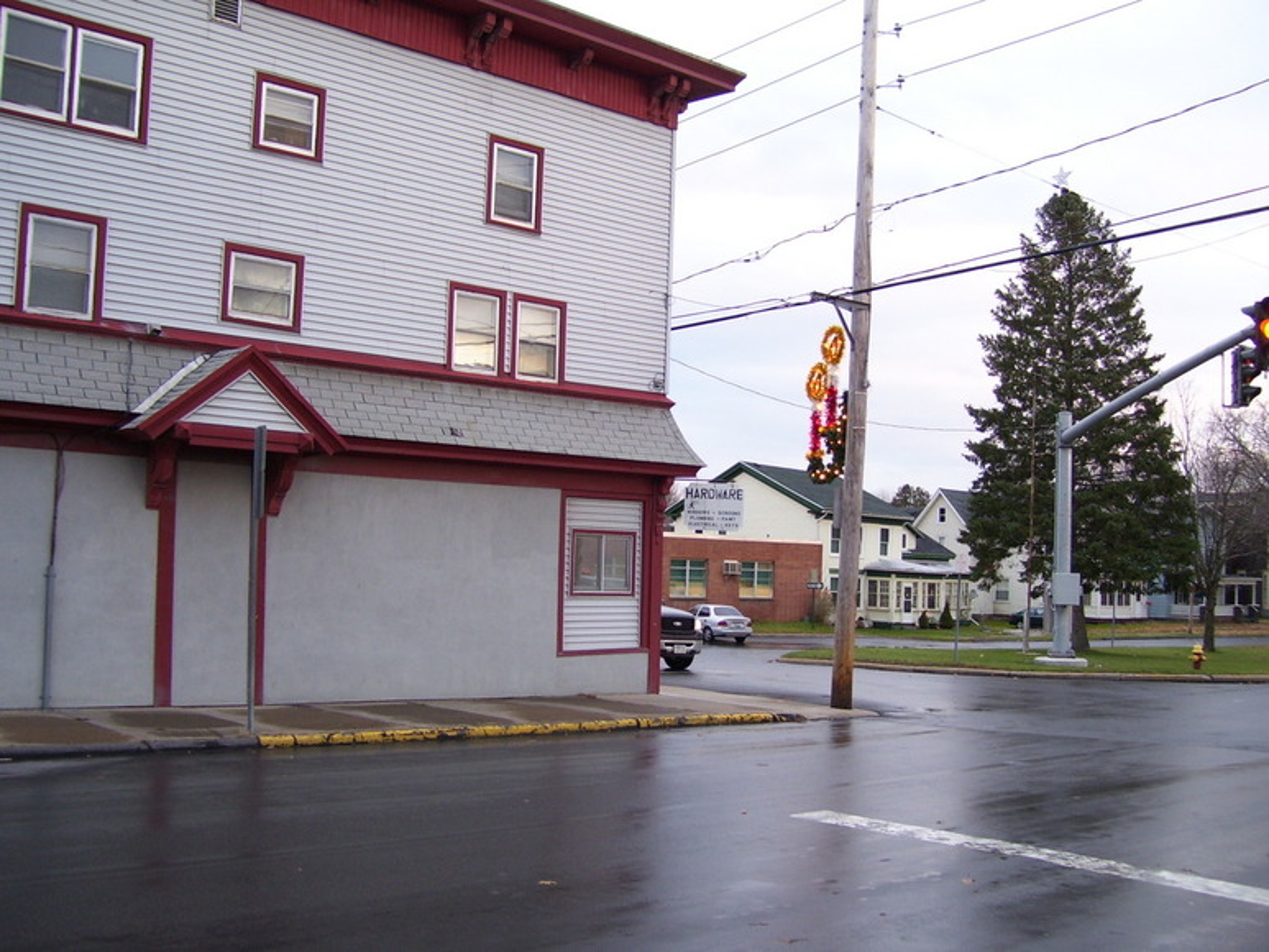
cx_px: 634
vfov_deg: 38.7
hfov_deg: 50.1
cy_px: 476
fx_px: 1357
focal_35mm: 37
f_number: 2.7
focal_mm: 6
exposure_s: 1/30
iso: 80
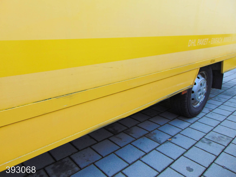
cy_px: 88
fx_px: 170
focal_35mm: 25
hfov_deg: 69.4
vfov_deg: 54.9
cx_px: 118
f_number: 3
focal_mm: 4.5
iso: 80
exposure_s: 1/100
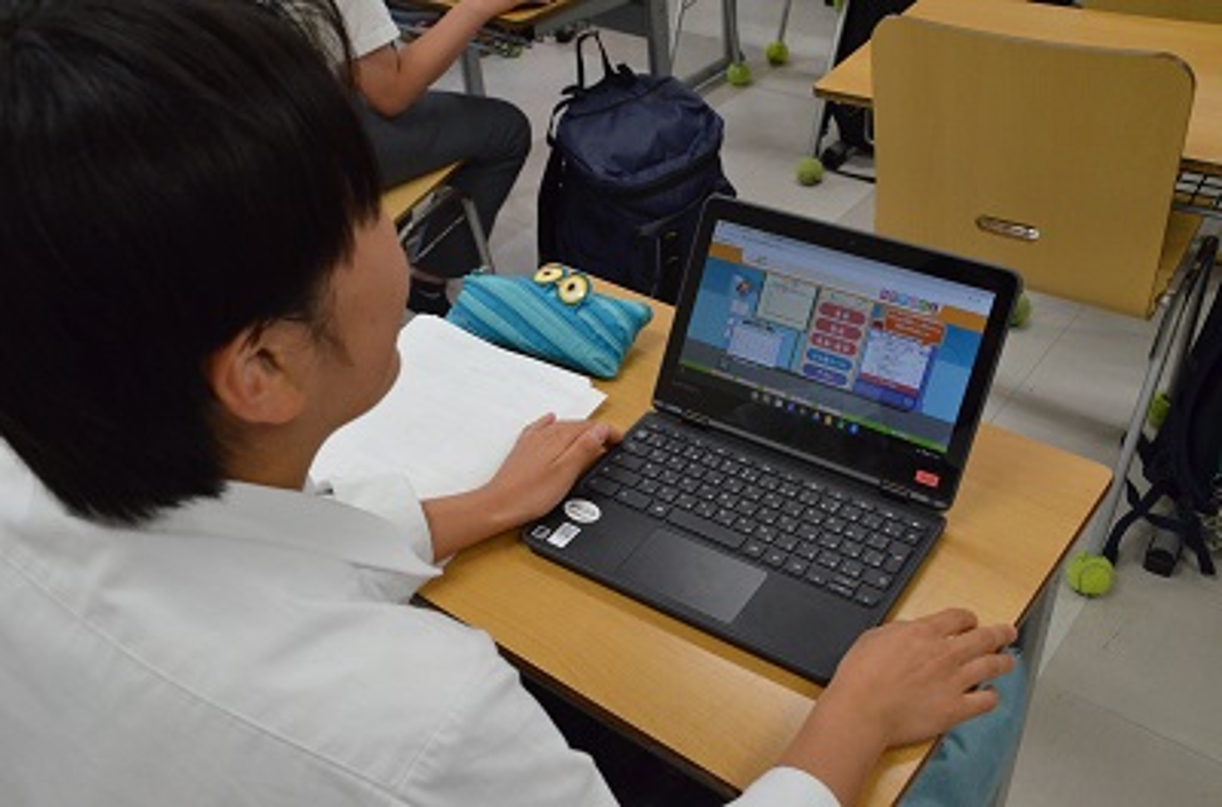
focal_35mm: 34
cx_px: 611
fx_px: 1167
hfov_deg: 55.3
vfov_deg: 38.1
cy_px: 404
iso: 3200
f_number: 7.1
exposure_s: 1/200
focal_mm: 23
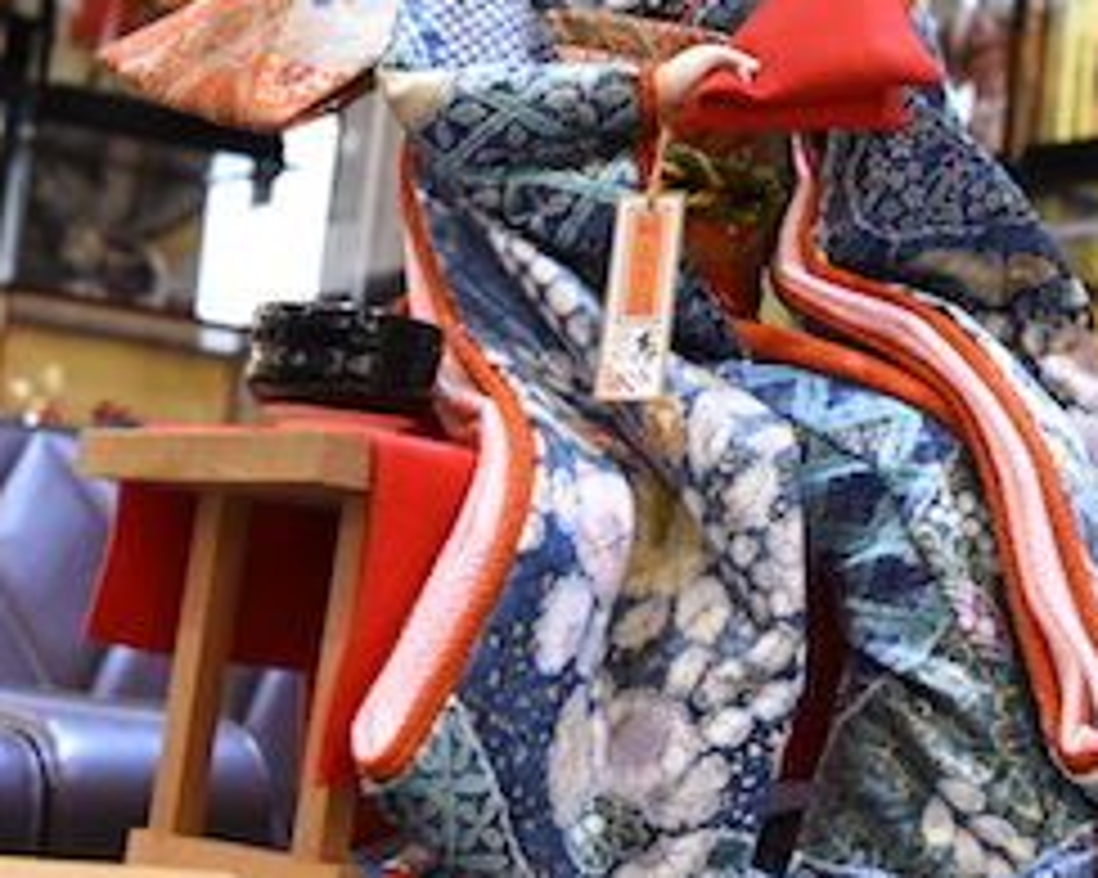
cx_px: 972
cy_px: 277
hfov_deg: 25.0
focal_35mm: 74
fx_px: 2404
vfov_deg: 20.6
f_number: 6.3
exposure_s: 1/30
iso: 3600
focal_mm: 30
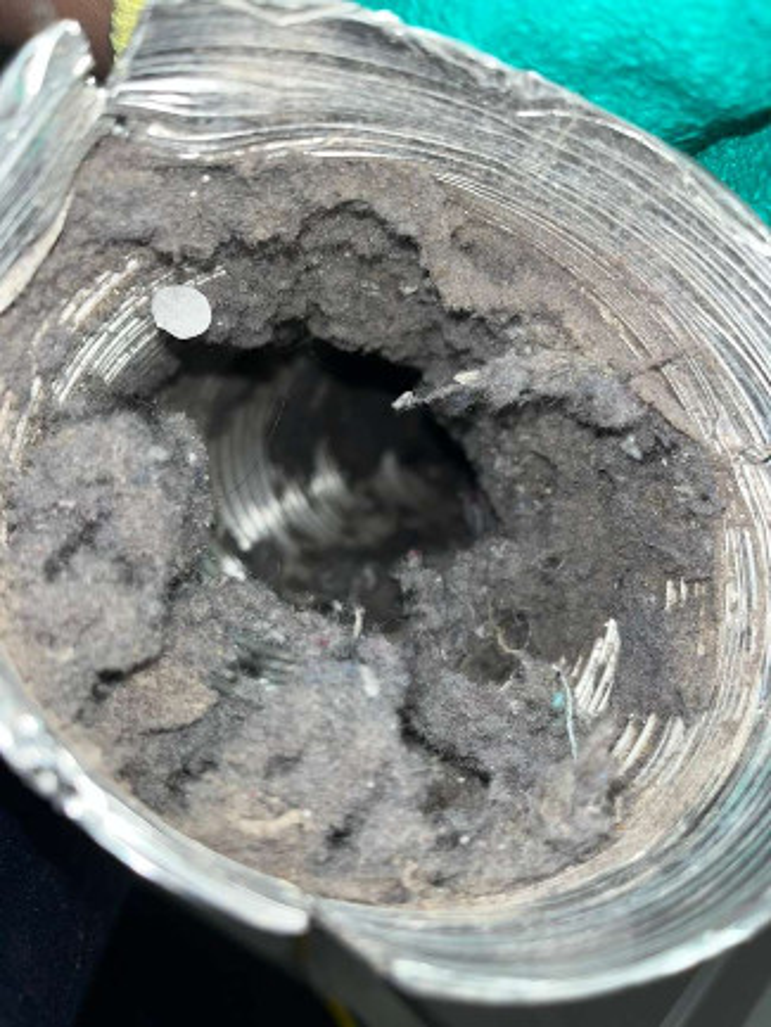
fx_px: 1543
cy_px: 514
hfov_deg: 28.0
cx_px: 386
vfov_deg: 36.8
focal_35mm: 52
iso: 16
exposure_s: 1/1089
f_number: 2.4
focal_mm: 6
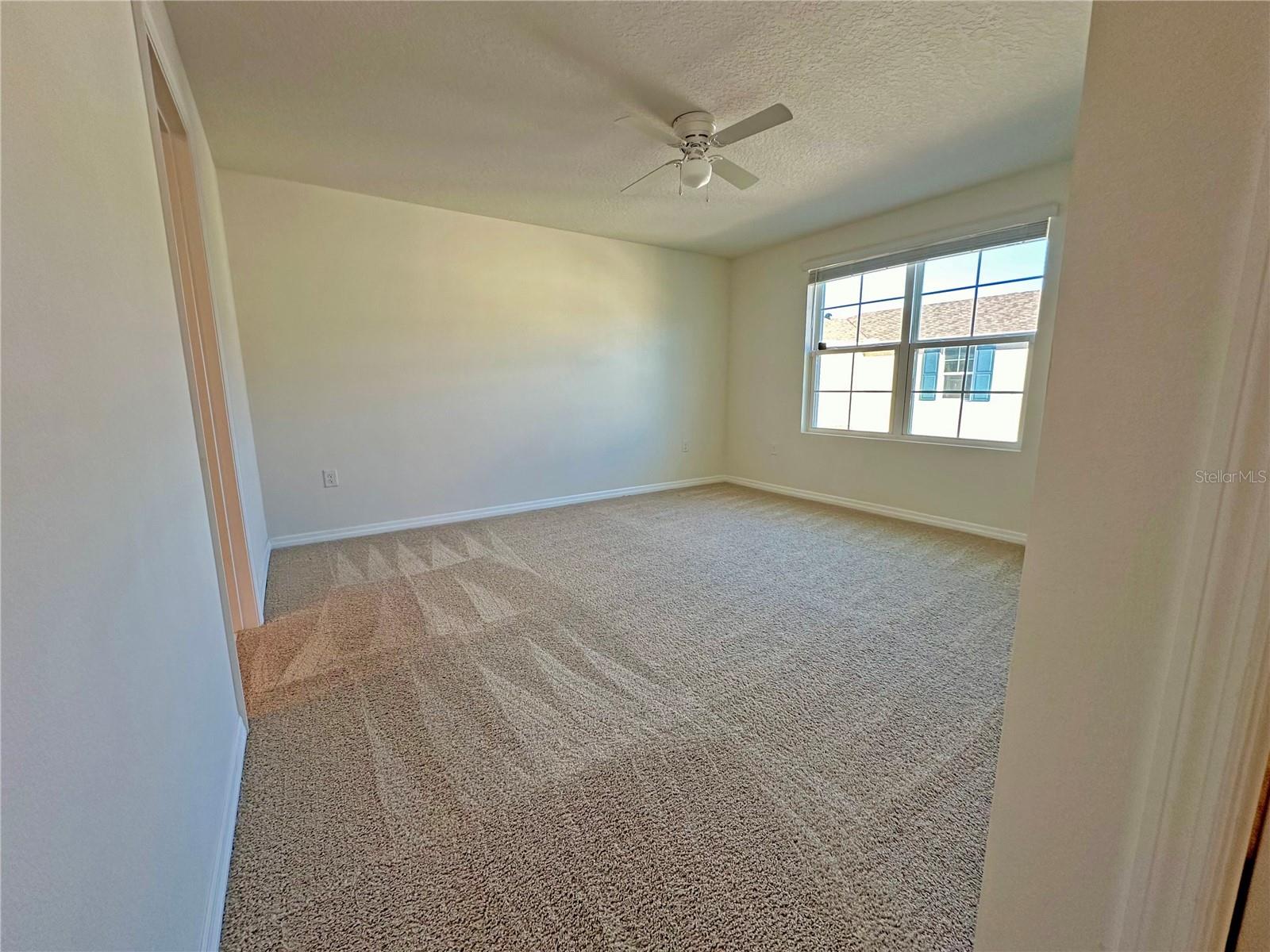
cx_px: 635
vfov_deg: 85.7
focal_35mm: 14
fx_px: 514
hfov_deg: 102.1
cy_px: 476
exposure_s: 1/120
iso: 160
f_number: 2.2
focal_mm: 2.22
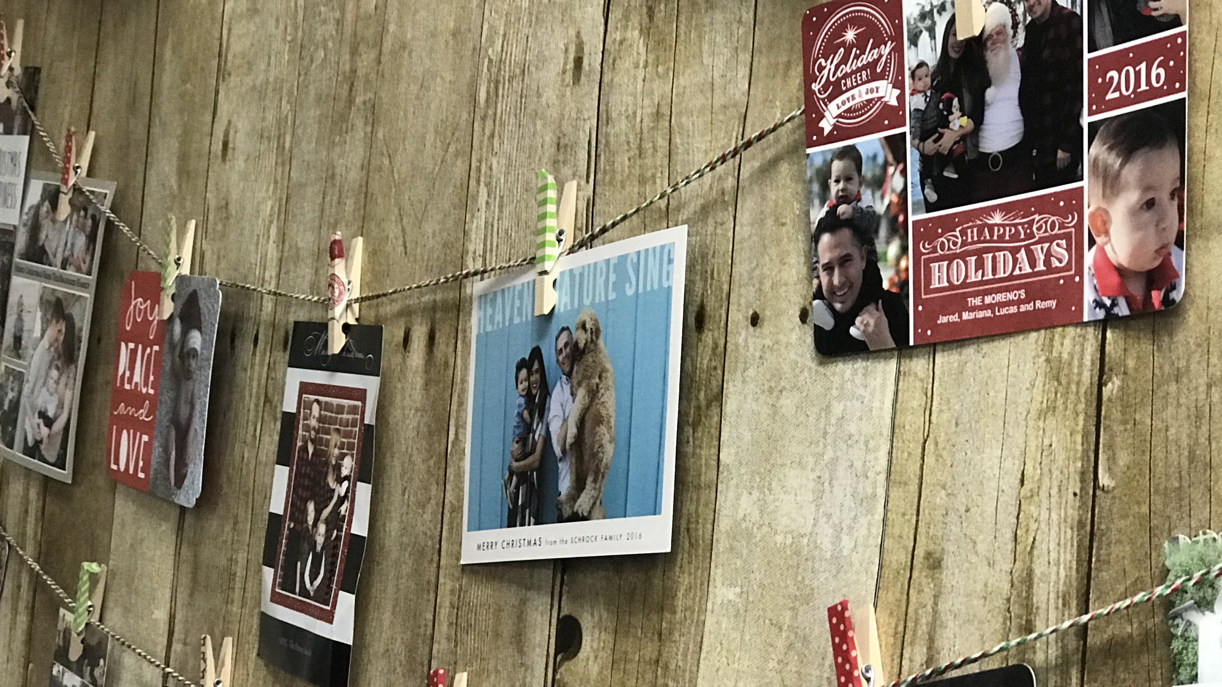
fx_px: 2236
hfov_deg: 30.6
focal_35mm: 69
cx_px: 628
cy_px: 447
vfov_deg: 17.4
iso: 500
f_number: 2.8
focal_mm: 6.6
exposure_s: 1/60
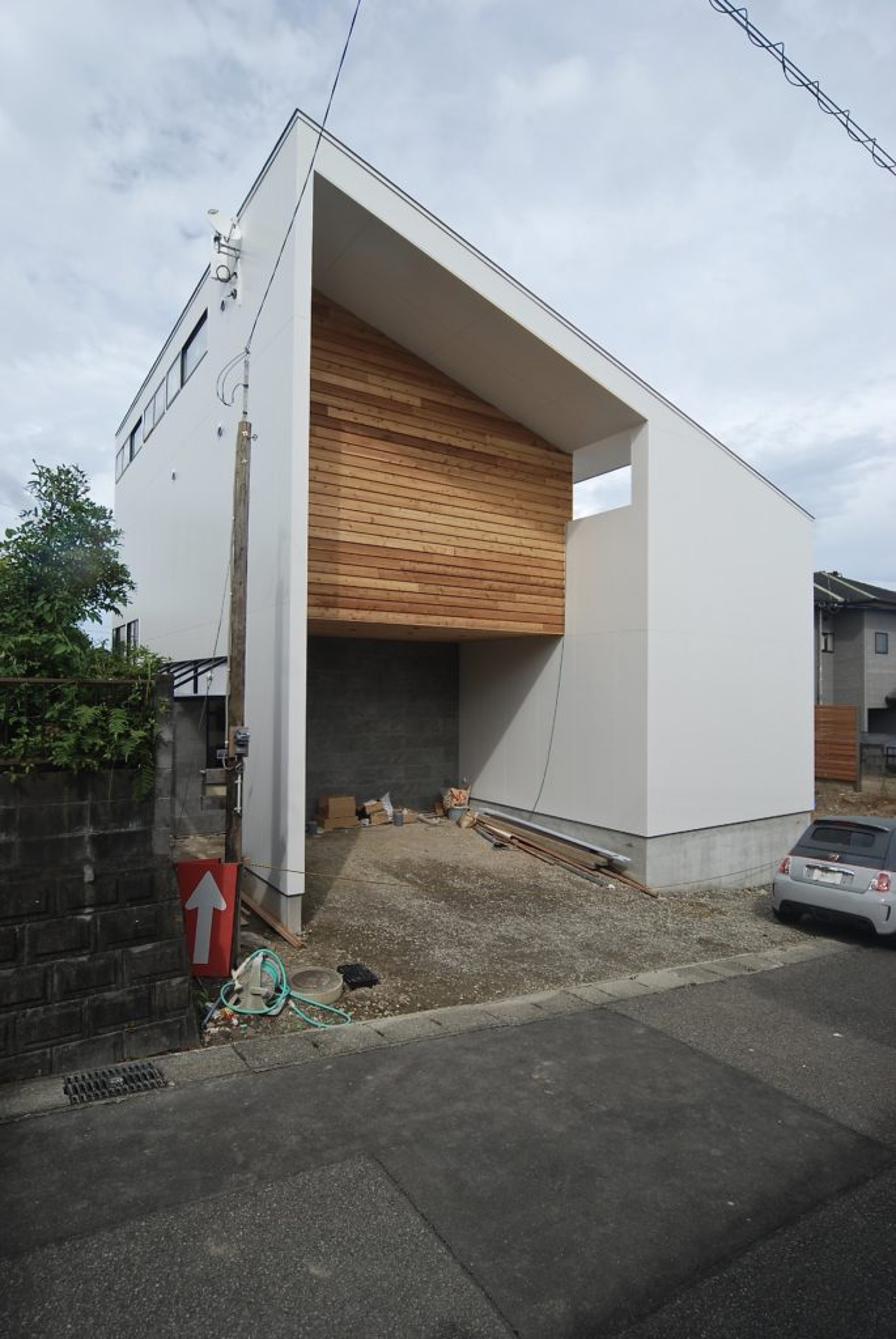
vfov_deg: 89.9
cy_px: 670
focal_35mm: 18
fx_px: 670
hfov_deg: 67.5
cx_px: 448
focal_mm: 12
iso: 100
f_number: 8
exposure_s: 1/250
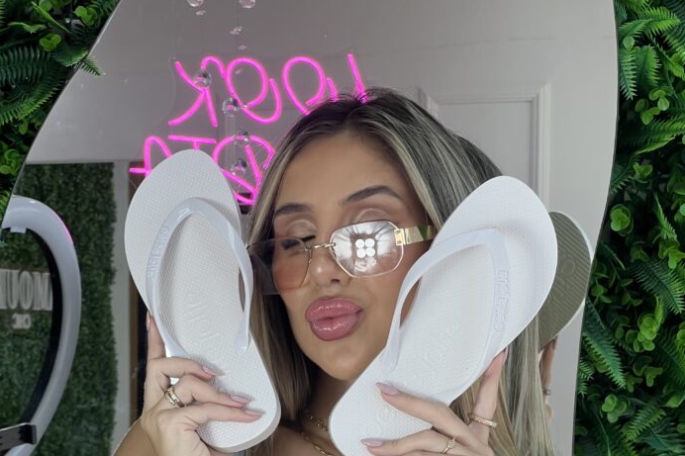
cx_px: 341
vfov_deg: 12.5
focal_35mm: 108
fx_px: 2054
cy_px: 443
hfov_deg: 18.9
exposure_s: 1/120
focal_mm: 9
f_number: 2.8
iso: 32
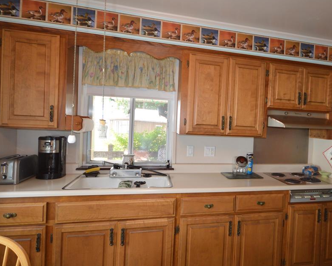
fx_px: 226
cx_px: 218
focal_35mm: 23
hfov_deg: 70.8
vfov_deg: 60.8
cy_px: 129
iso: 400
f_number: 4
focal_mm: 10
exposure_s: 1/100
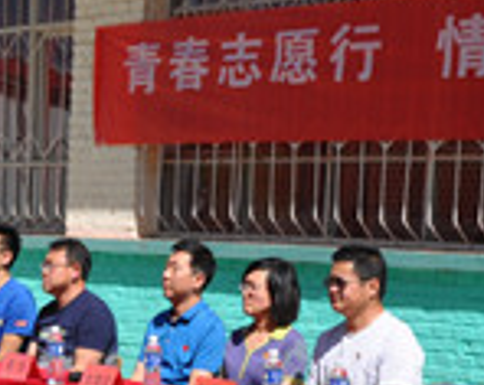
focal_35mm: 120
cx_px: 131
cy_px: 499
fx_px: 1715
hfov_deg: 16.0
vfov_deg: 12.4
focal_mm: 21
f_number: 10
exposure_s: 1/400
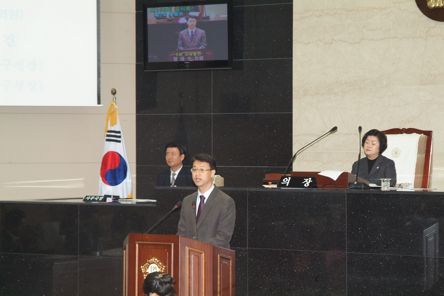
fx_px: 1579
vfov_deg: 10.7
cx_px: 222
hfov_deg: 16.0
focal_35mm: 128
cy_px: 148
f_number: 6.7
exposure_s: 1/60
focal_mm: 85
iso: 800
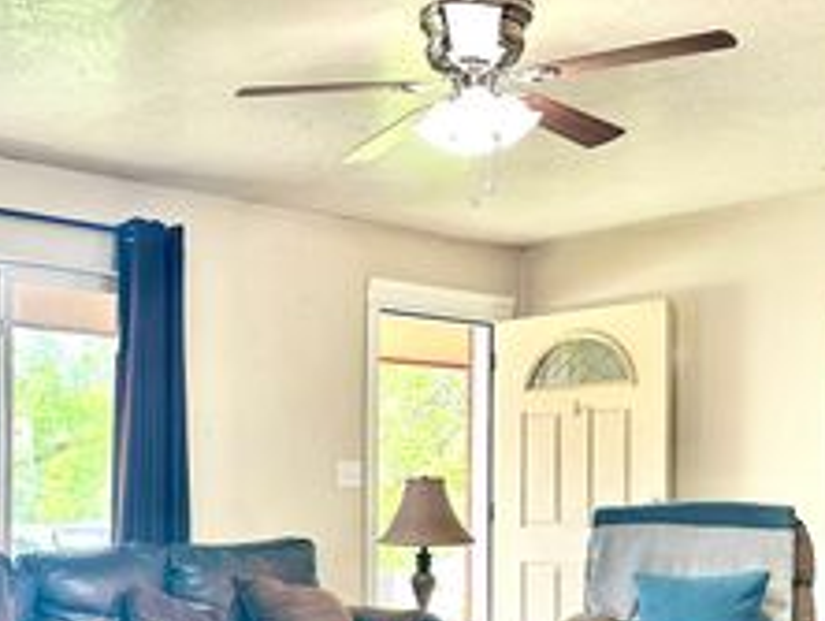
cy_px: 541
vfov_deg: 26.3
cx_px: 82
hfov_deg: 33.6
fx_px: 1288
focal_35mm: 54
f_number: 1.78
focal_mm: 6.86
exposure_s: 1/60
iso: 200
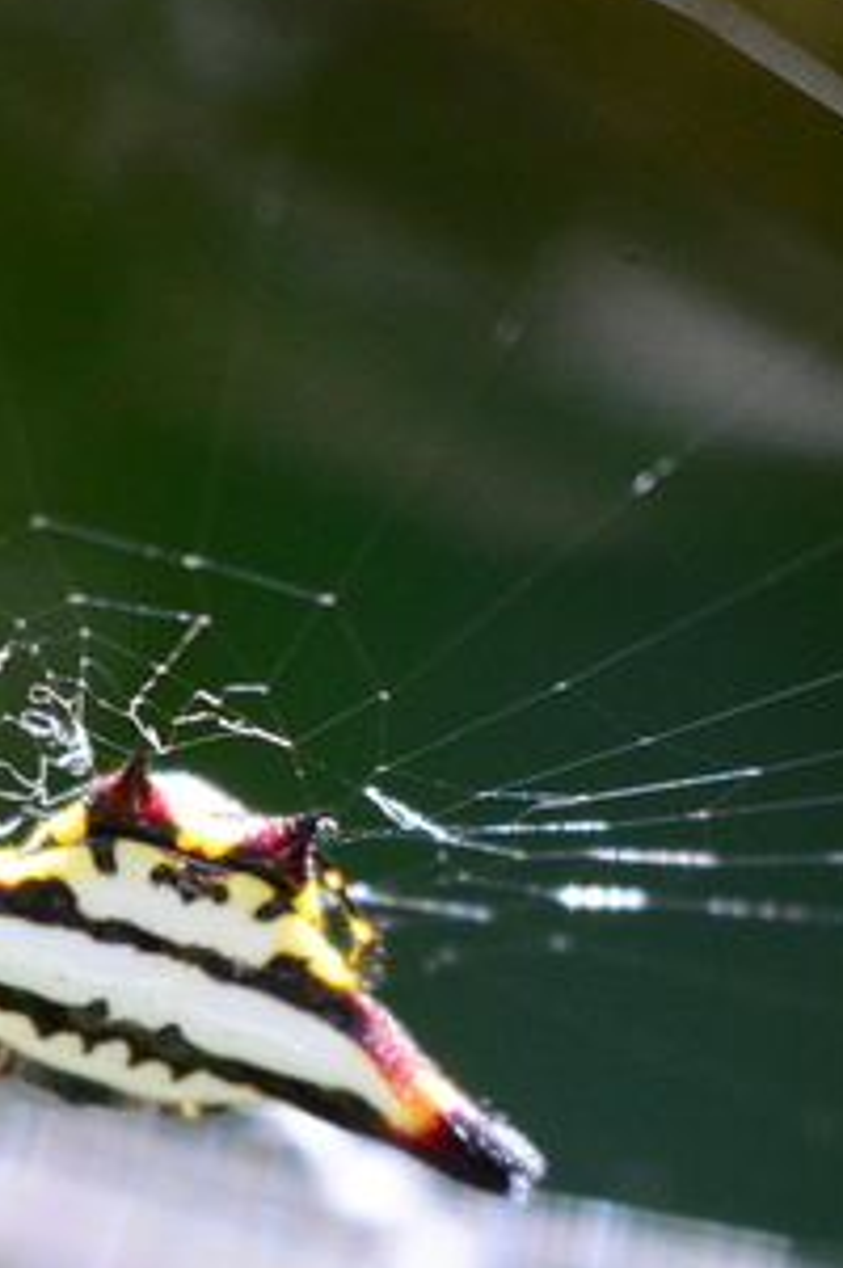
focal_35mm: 1362
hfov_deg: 1.0
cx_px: 236
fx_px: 47947
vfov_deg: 1.5
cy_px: 449
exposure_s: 1/400
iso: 1100
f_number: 6
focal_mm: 240
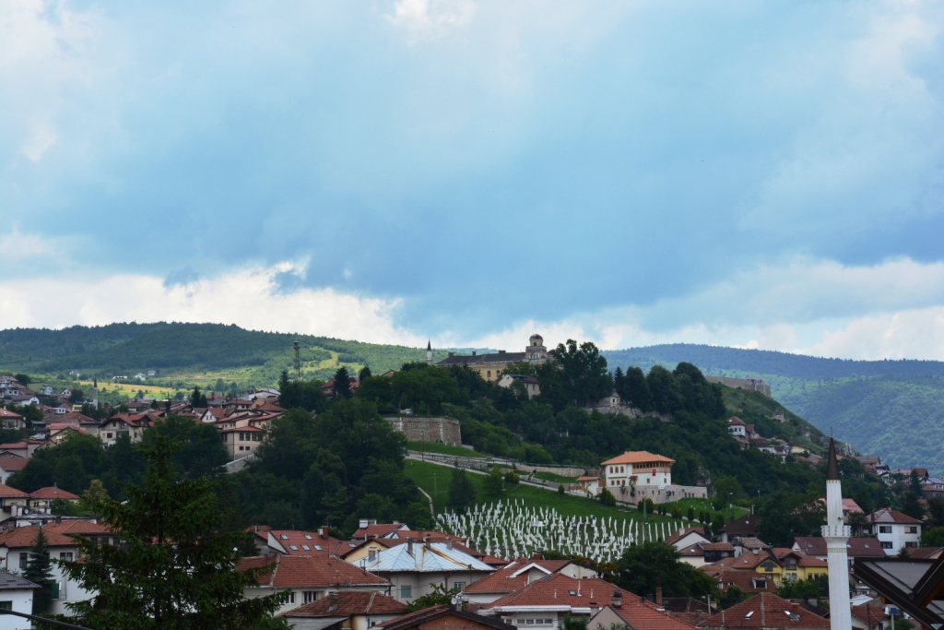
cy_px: 315
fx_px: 2281
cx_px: 472
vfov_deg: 15.7
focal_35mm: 87
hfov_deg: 23.4
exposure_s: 1/400
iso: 400
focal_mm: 58
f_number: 10
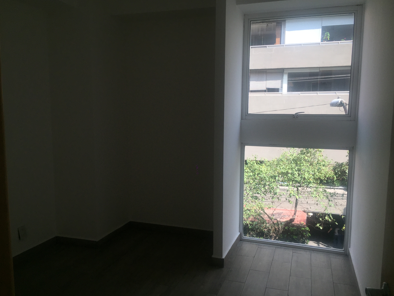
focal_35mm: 30
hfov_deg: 60.0
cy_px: 152
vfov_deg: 46.8
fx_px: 341
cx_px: 196
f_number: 2.2
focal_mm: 4.15
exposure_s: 1/719
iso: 32
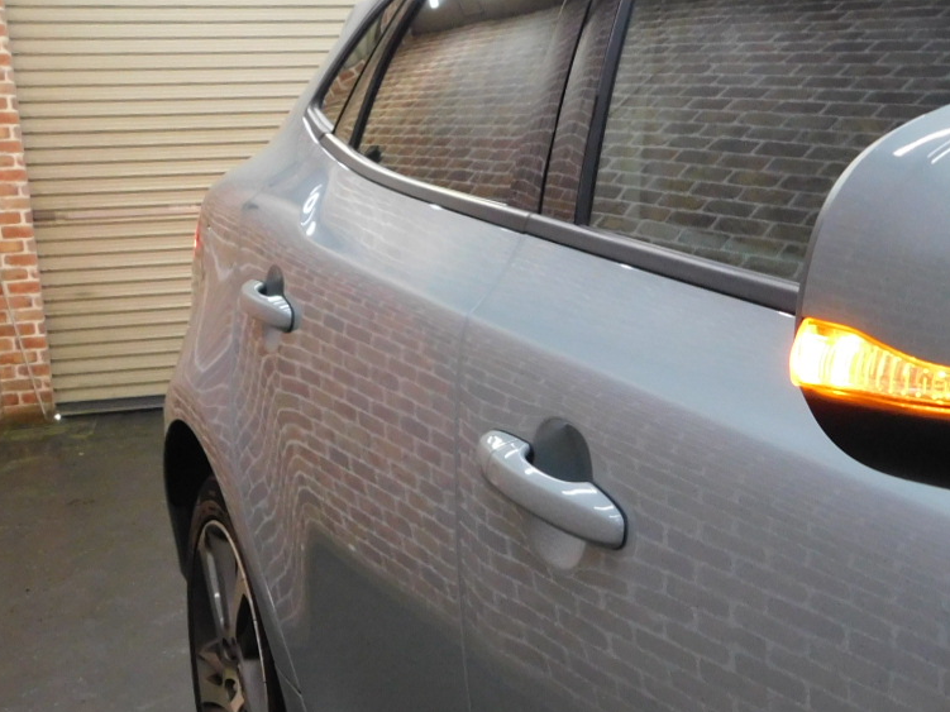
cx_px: 722
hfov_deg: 37.9
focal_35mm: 49
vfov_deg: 29.6
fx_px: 1345
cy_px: 403
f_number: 3
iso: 360
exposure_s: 1/30
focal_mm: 4
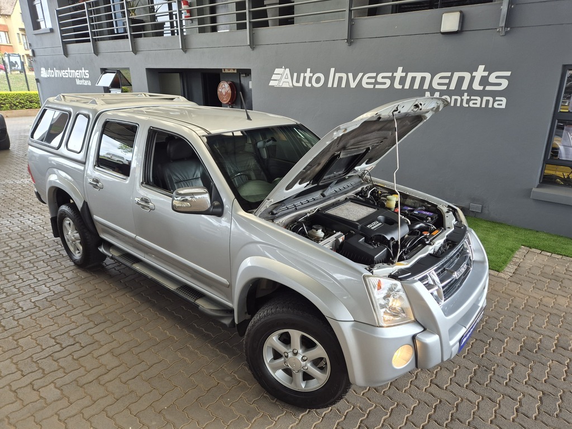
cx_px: 286
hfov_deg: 73.9
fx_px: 380
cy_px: 214
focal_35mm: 23
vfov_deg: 58.9
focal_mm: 5.4
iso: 64
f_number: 1.8
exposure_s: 1/180
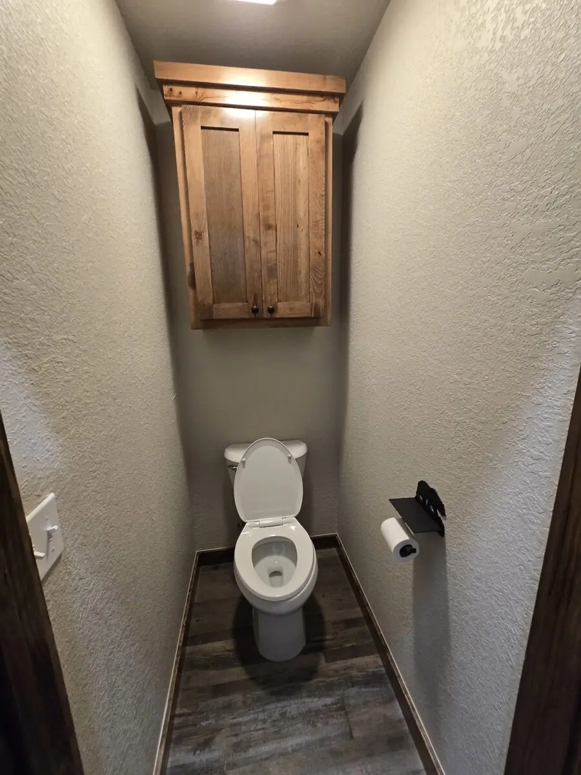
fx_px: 291
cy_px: 388
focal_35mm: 13
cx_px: 290
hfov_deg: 89.9
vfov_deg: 106.2
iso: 400
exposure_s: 1/60
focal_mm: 2.2
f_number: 2.2
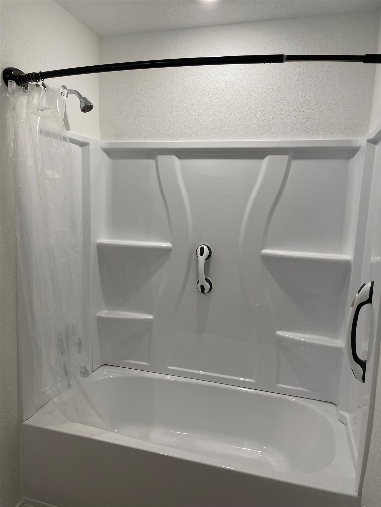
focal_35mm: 26
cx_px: 190
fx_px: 382
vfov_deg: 67.3
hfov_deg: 53.1
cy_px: 254
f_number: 1.6
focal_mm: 4.2
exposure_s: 1/120
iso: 64
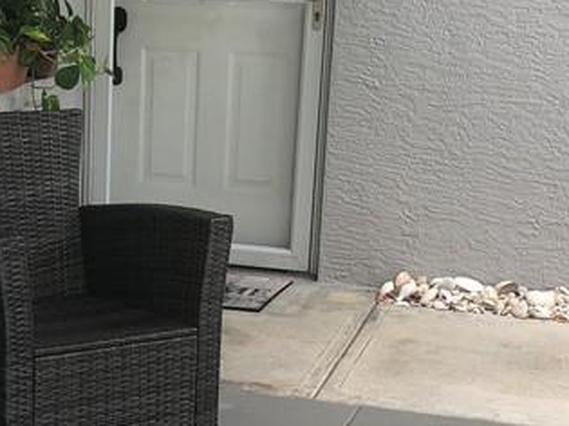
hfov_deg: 21.3
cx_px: 125
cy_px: 341
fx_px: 1495
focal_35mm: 91
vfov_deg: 16.1
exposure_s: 1/205
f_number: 1.8
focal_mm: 3.99
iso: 20
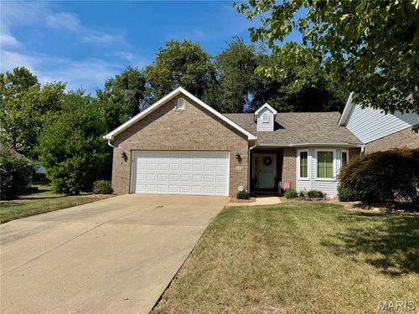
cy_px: 157
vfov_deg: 56.8
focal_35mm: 24
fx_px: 291
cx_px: 210
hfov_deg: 71.6
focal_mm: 6.76
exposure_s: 1/7937
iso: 80
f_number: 1.78
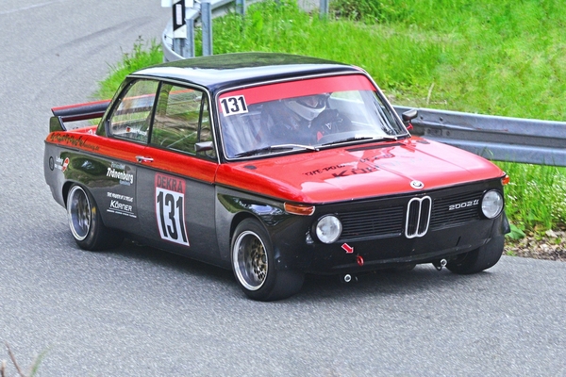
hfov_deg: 16.8
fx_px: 1918
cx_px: 283
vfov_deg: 11.2
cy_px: 188
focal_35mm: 122
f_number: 7.1
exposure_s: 1/640
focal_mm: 122
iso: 1250
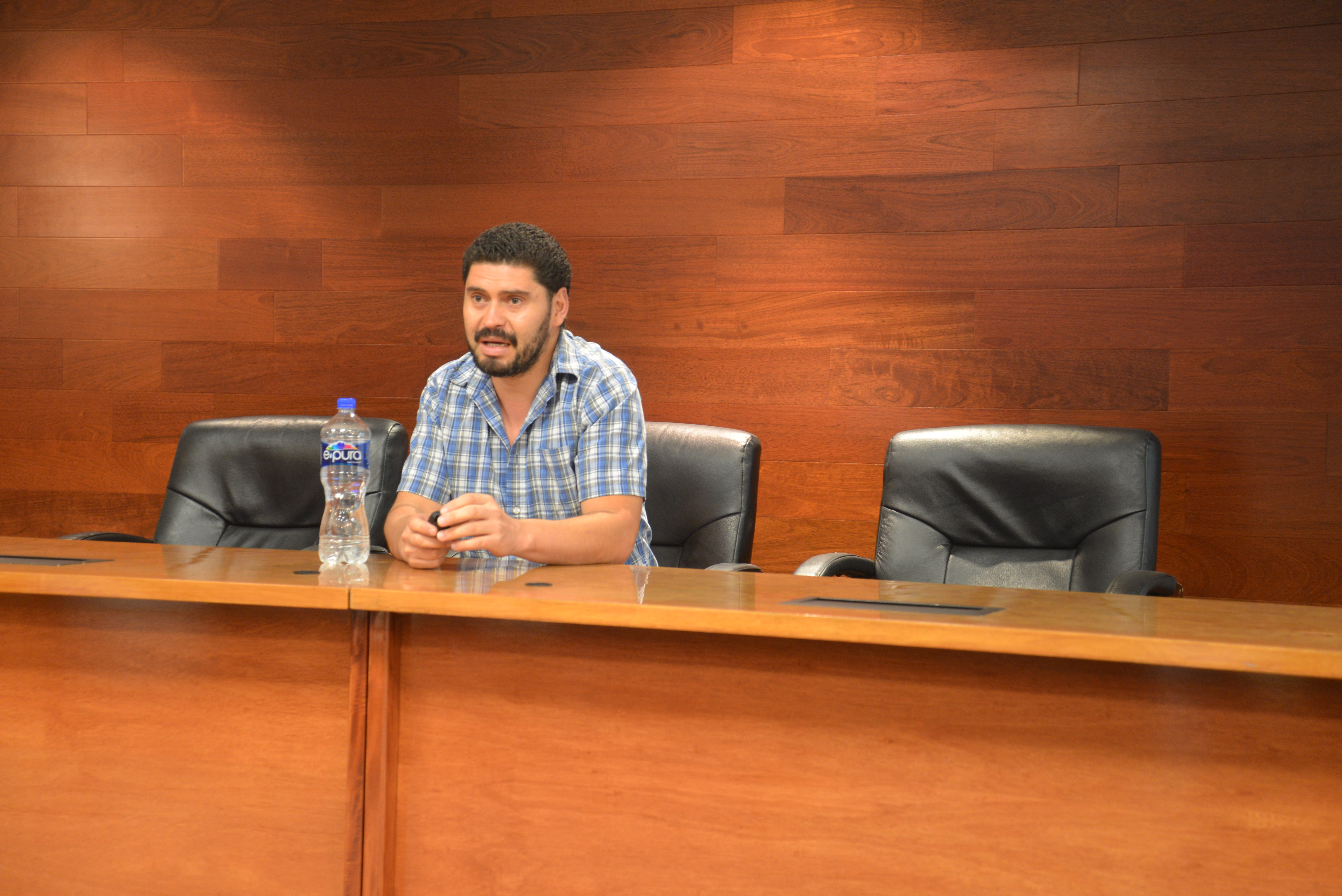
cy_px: 448
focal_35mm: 56
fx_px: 2088
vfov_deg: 24.2
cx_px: 671
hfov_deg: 35.6
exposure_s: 1/13
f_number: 4.2
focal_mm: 56
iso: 1600
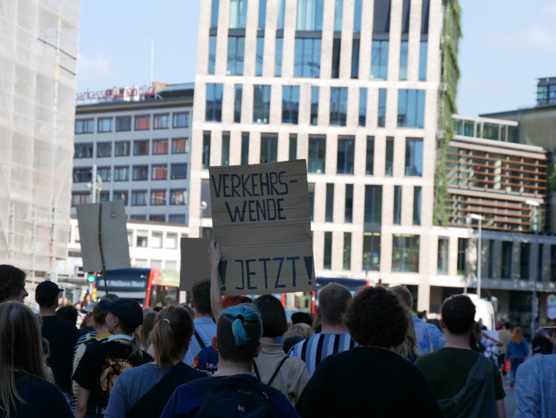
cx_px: 278
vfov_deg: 10.8
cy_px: 209
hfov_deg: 14.3
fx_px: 2218
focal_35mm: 138
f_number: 6.3
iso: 200
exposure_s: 1/320
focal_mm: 69
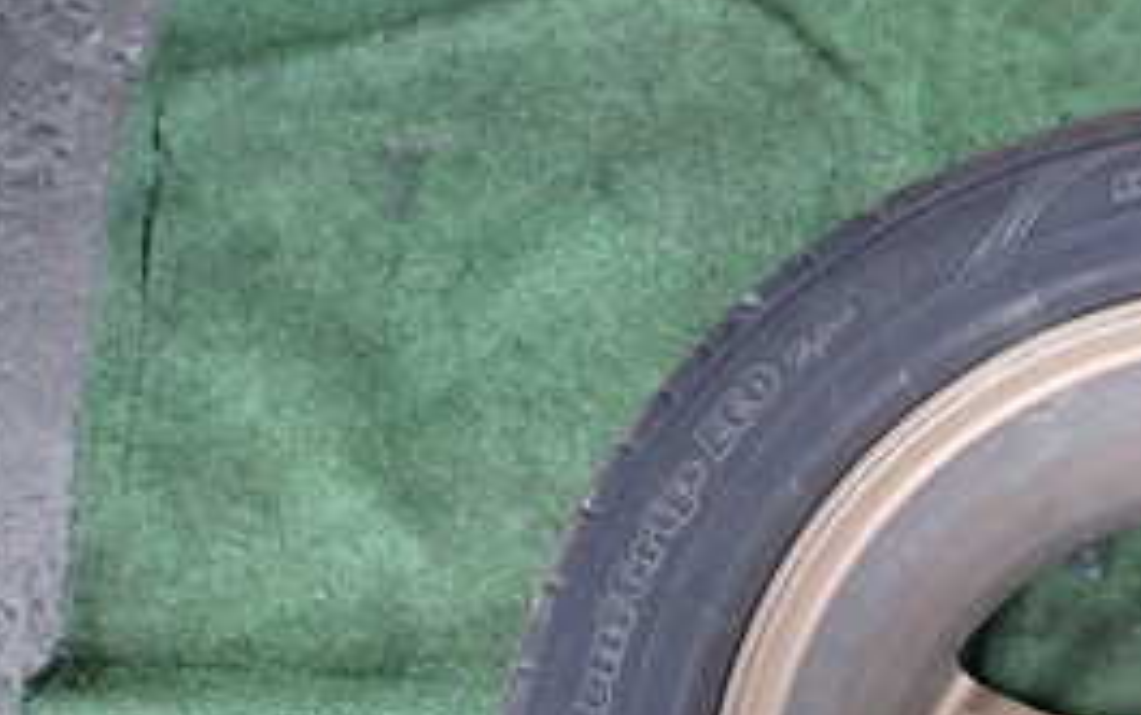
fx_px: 1867
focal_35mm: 60
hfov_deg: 30.4
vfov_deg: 20.4
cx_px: 1262
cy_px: 844
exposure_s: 1/80
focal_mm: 4.5
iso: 200
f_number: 2
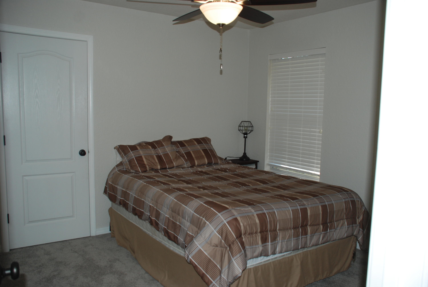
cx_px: 214
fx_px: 357
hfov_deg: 61.9
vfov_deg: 43.7
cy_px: 144
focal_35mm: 30
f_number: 3.8
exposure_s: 1/125
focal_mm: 20
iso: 250
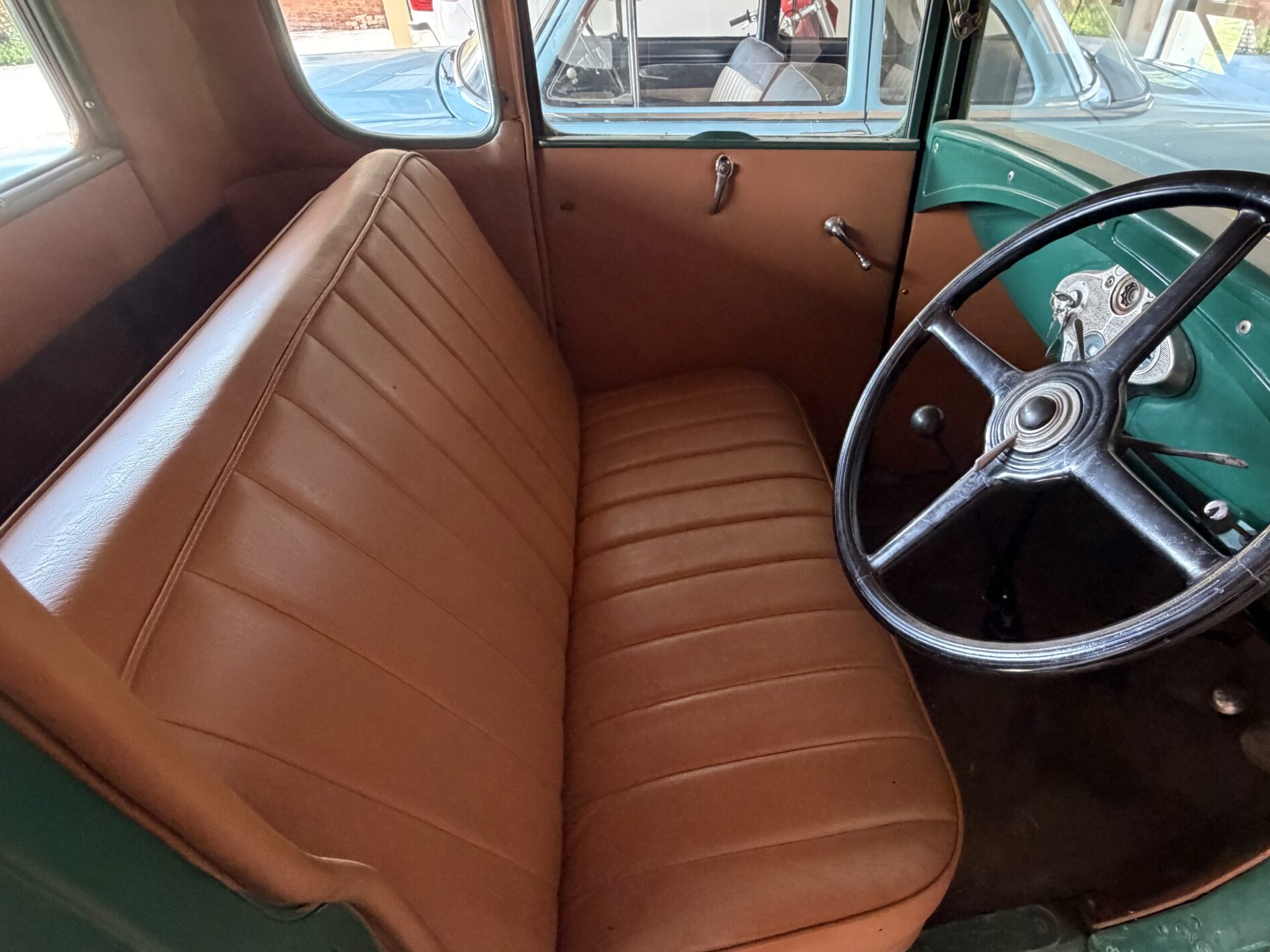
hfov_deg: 84.3
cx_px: 704
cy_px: 510
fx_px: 697
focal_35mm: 19
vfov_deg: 68.6
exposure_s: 1/60
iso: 500
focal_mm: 2.22
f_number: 2.2
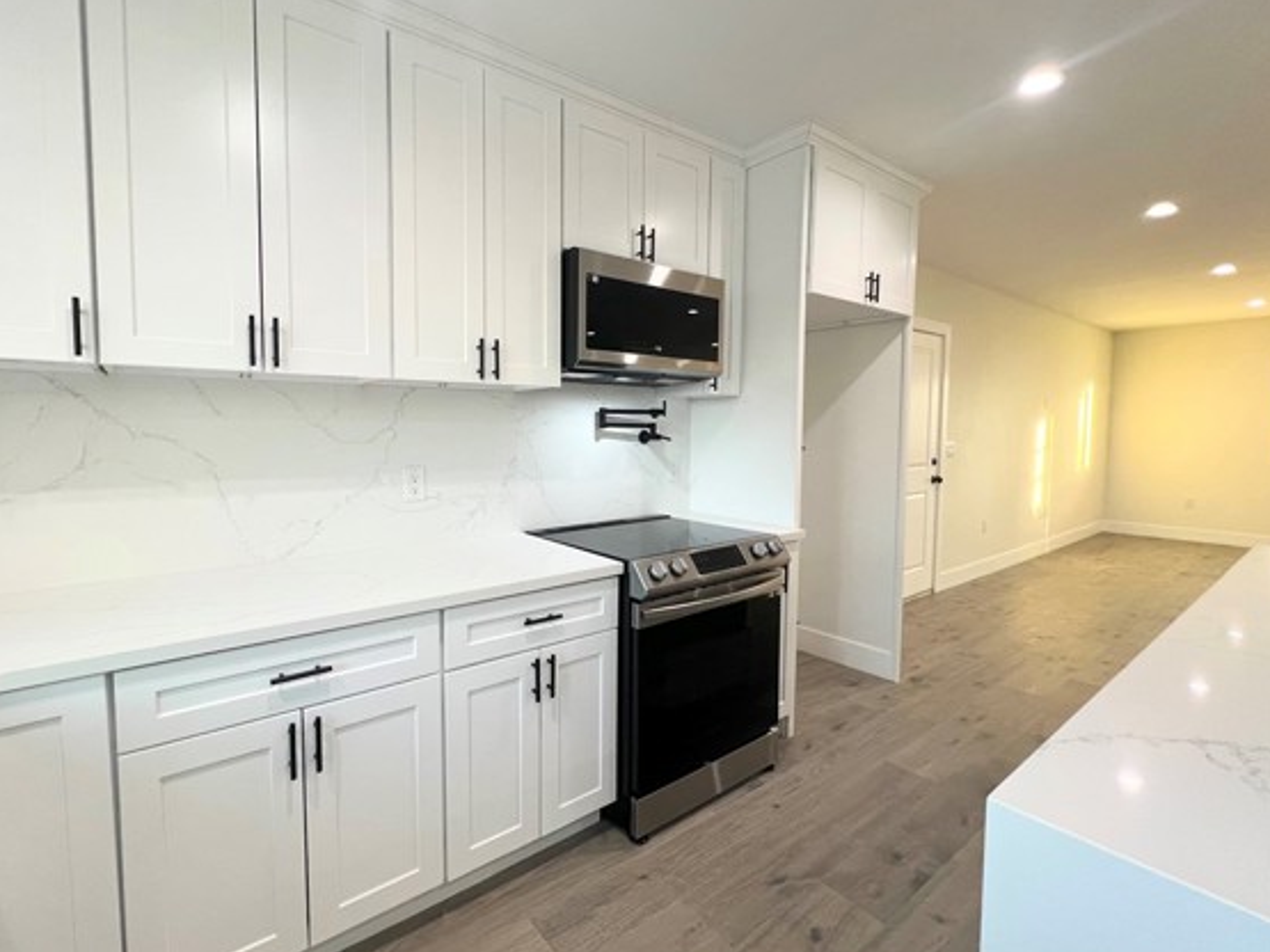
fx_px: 550
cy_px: 465
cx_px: 565
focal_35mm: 15
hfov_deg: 97.8
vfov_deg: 81.7
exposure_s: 1/120
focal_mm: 1.57
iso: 200
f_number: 1.8
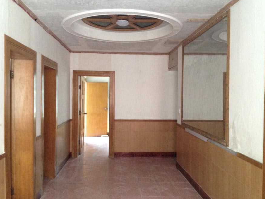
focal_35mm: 36
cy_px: 100
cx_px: 133
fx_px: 276
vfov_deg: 39.6
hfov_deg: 51.4
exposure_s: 1/20
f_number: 2.4
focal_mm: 4.28
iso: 320
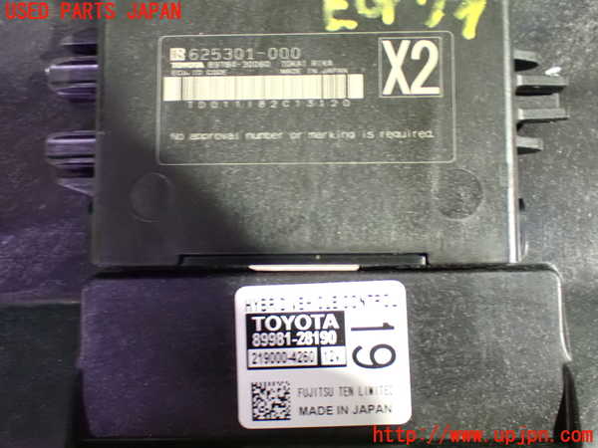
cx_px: 299
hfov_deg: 42.9
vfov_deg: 32.9
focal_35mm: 44
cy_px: 224
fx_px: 760
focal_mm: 7.84
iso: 1600
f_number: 2.9
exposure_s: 1/13
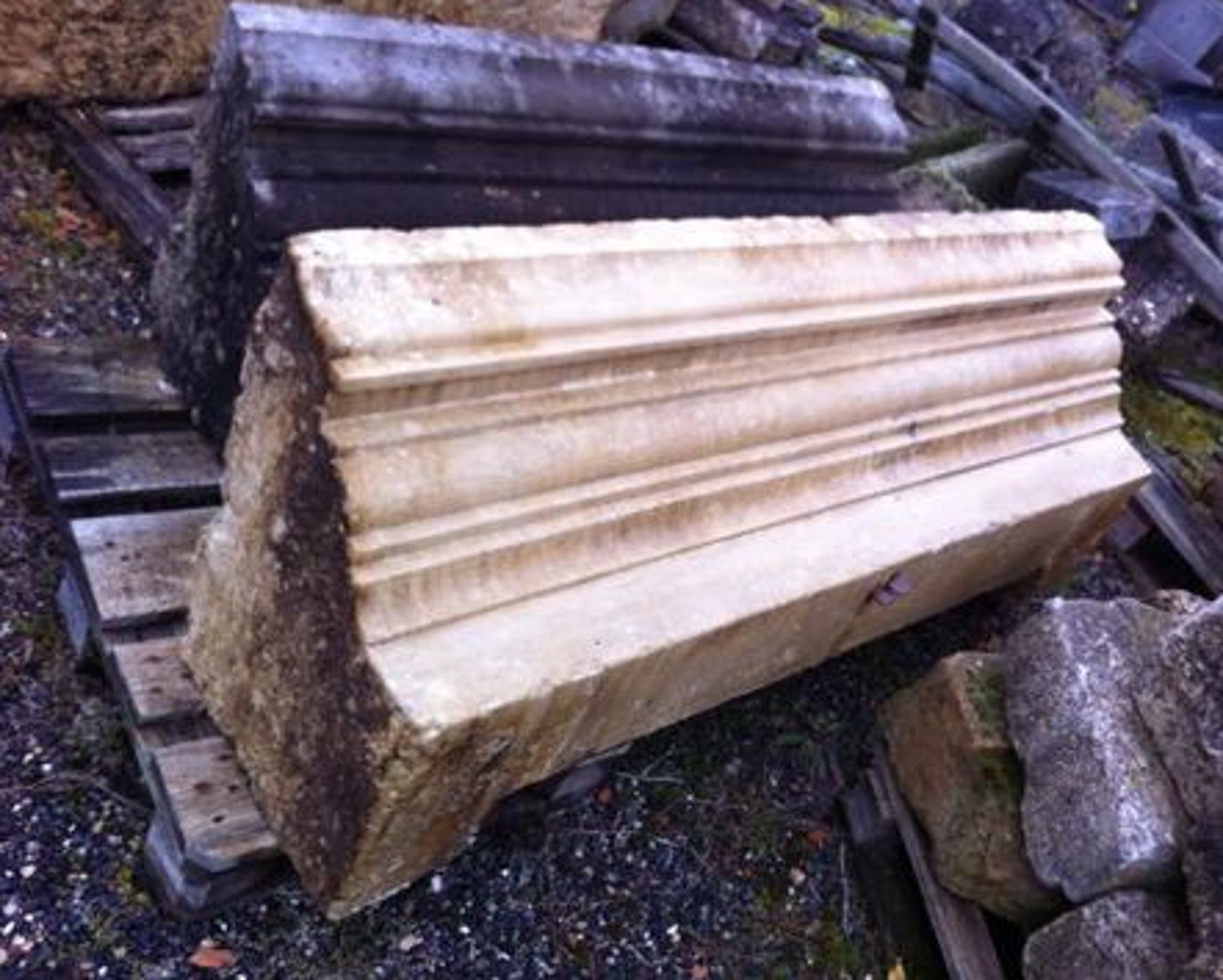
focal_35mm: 37
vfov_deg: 40.2
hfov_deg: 49.0
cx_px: 653
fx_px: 1340
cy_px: 487
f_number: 2.8
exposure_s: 1/120
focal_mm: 3.85
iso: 100
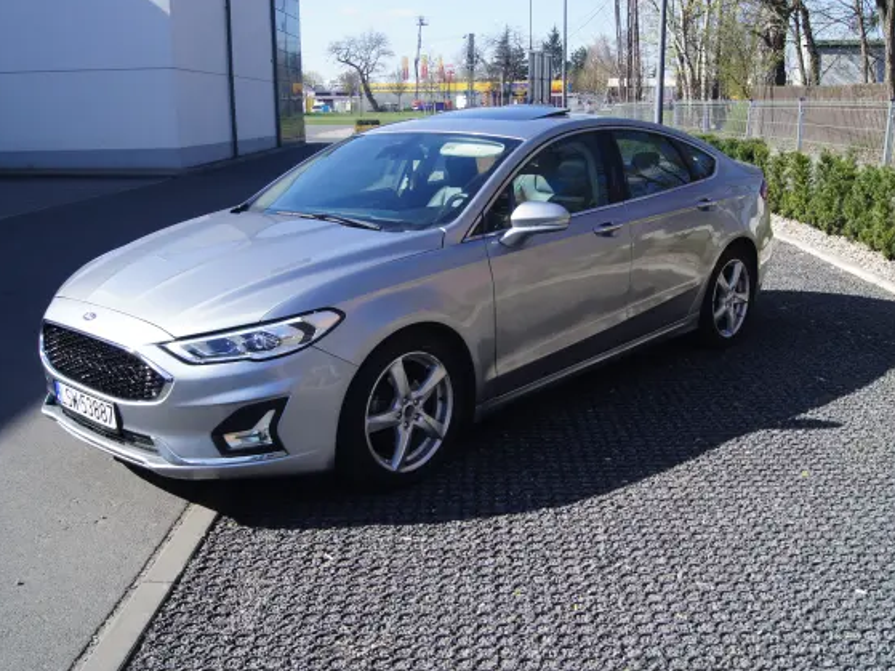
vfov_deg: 42.9
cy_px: 335
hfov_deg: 55.4
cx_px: 456
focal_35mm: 33
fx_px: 853
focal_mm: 20
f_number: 11
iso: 100
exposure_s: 1/60
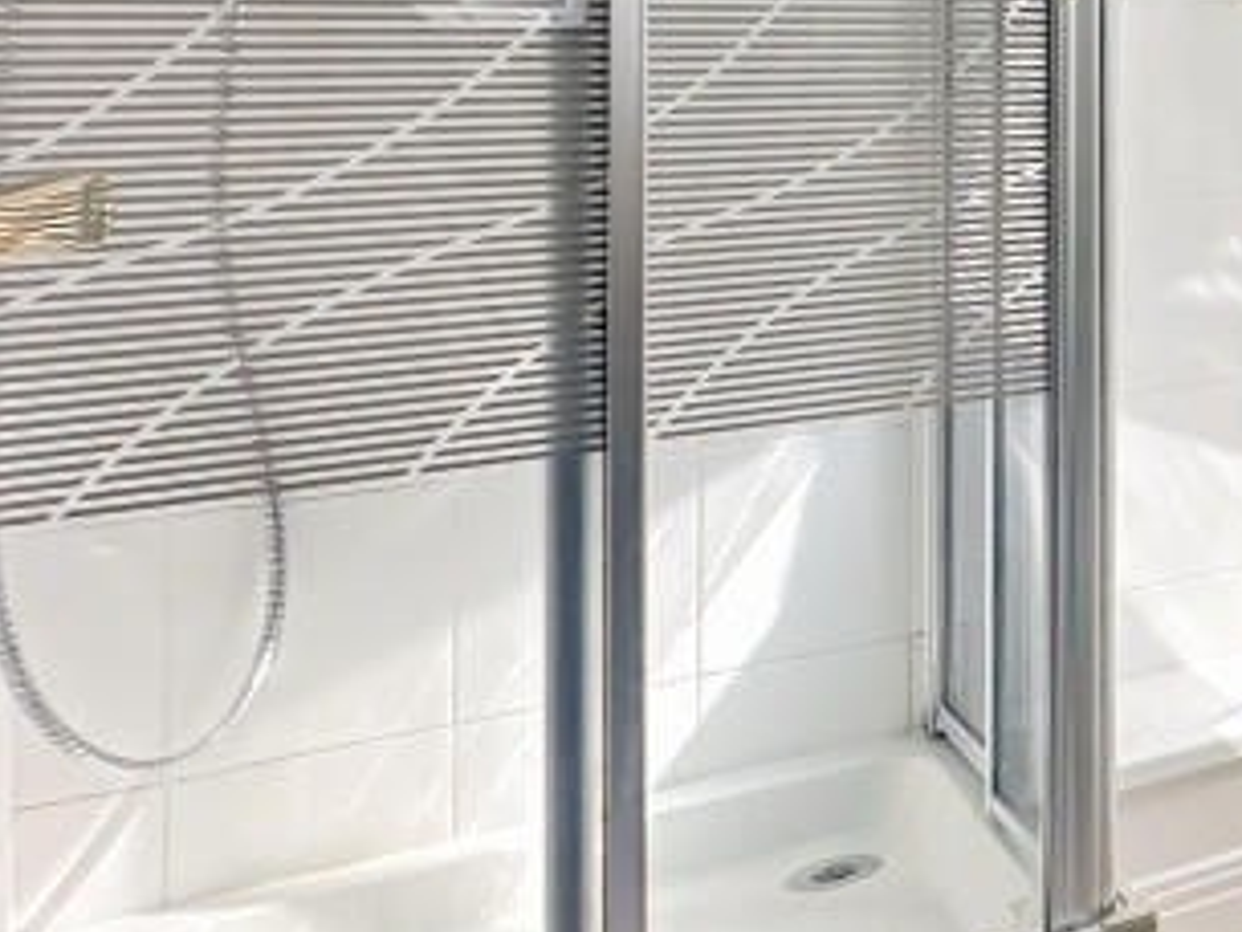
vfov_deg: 28.7
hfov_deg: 25.5
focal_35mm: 47
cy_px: -24
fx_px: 1687
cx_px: 2012
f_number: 2.2
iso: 40
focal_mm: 2.22
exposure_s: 1/407
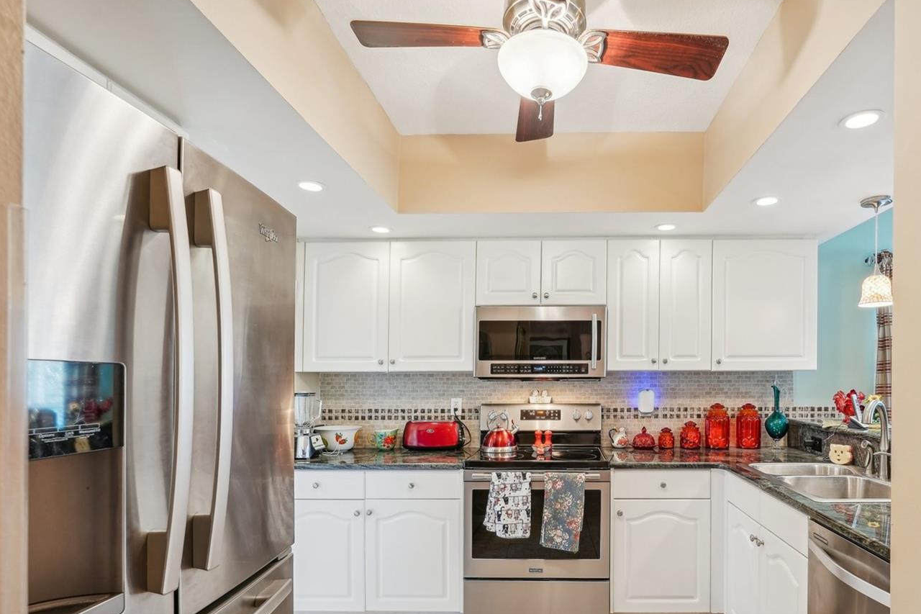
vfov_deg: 61.2
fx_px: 512
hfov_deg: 82.9
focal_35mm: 20
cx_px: 558
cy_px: 379
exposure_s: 1/5
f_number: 8
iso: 400
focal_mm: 16
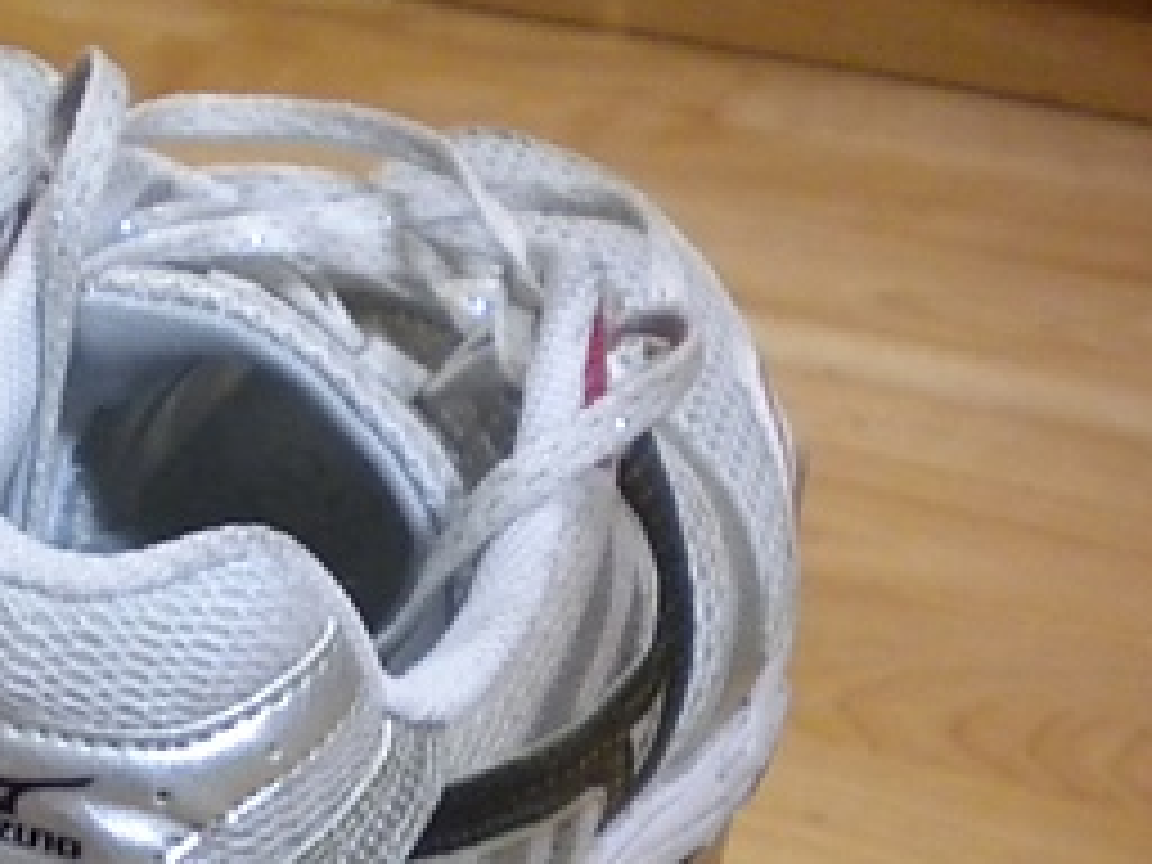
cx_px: -162
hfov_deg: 22.3
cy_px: 806
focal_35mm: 82
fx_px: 2729
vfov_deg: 17.7
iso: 400
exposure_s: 1/10.1
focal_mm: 6.3
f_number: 3.1
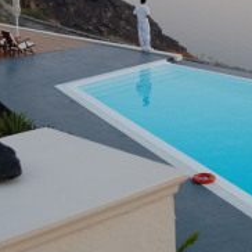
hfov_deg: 17.6
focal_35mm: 98
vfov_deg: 17.7
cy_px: 106
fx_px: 807
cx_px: 190
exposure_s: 1/60
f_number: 4.5
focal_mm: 28
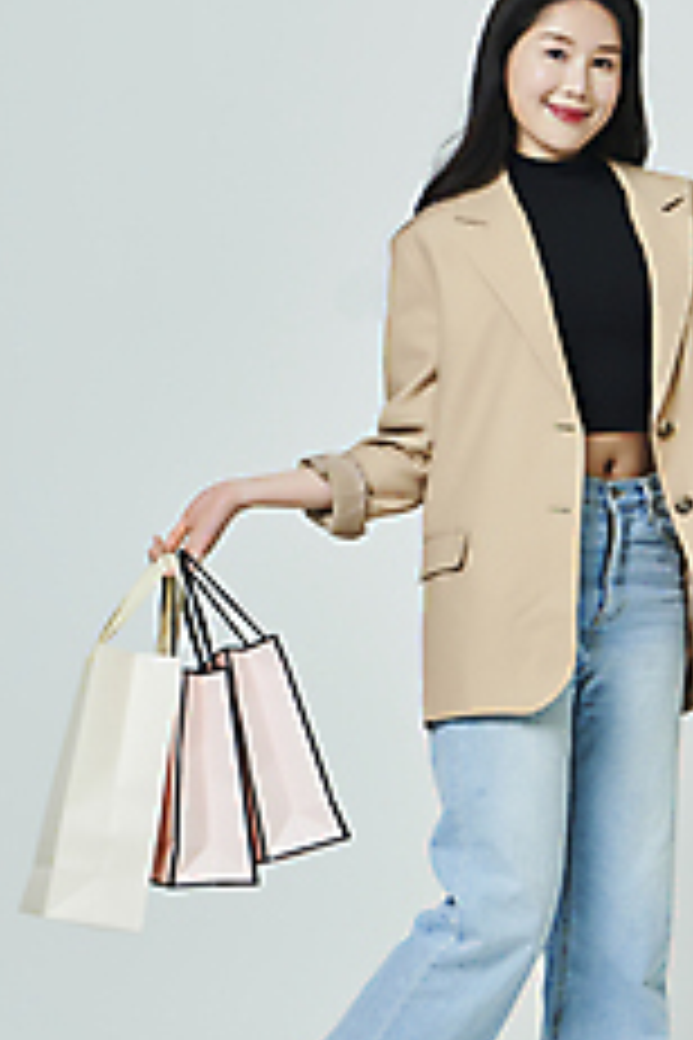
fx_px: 3494
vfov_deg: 16.9
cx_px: 560
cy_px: 527
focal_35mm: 121
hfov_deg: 11.3
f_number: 11
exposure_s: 1/125
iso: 100
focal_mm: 70
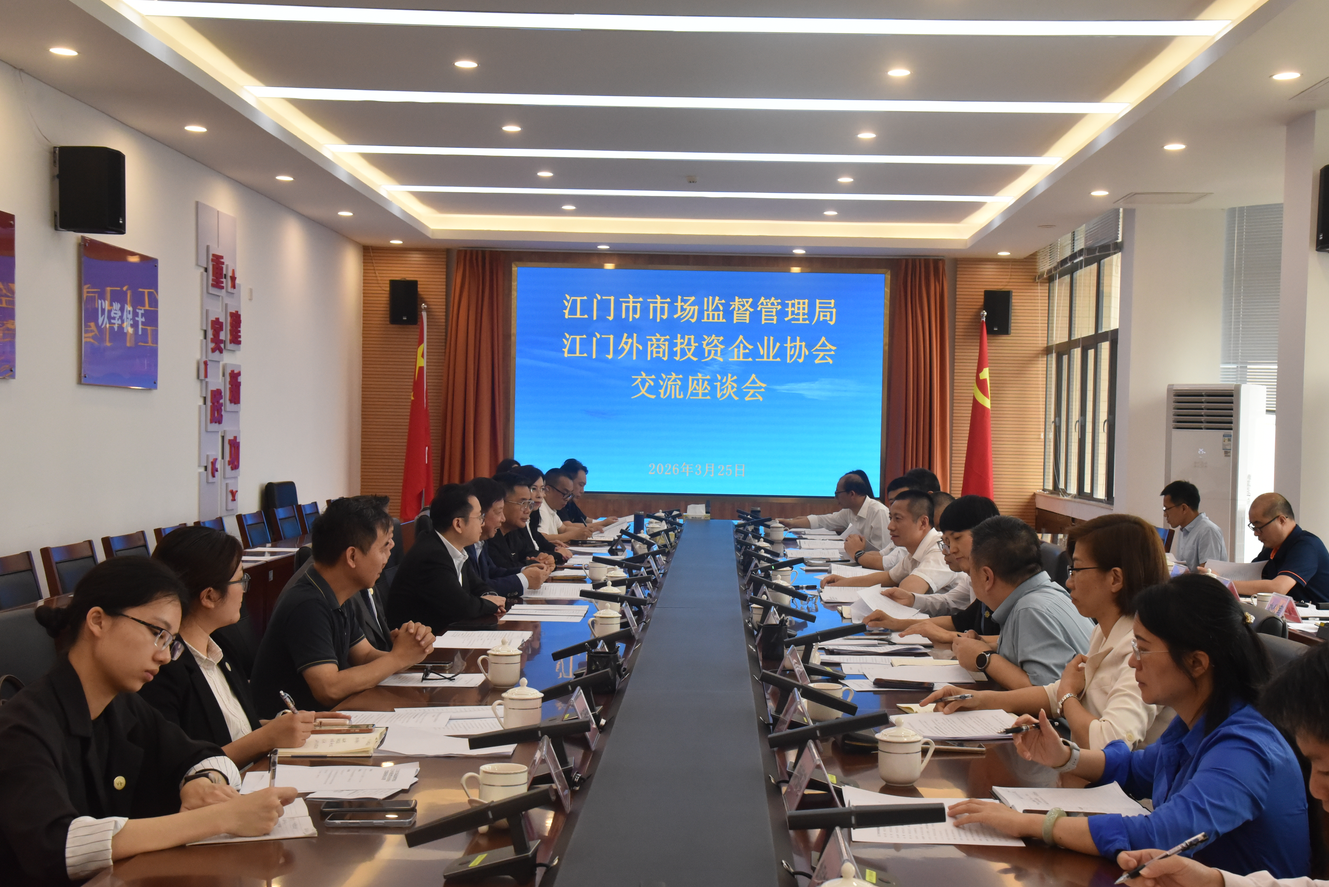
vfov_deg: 28.7
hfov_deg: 41.9
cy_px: 449
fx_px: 1736
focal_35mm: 47
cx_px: 702
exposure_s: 1/250
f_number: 8
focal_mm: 44
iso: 4000
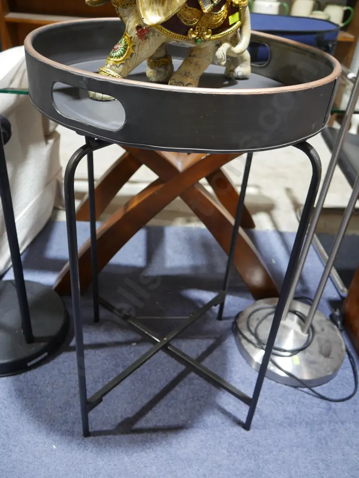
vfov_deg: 56.8
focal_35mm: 32
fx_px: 442
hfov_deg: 44.2
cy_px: 239
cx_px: 180
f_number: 3.6
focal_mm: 16
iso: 640
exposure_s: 1/60
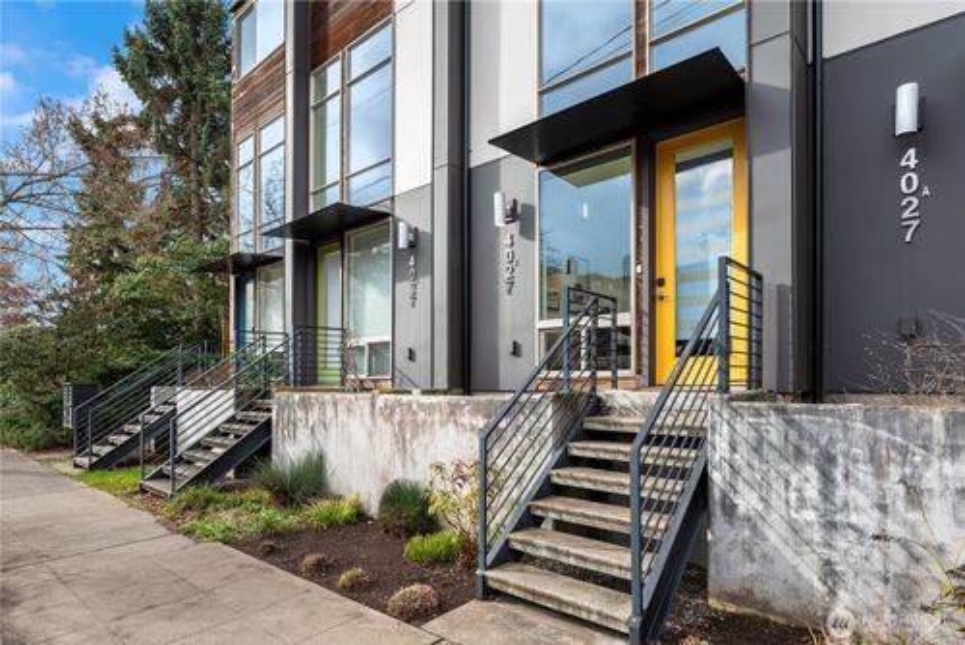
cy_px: 322
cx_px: 482
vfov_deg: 64.6
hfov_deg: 86.9
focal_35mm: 19
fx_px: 510
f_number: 7.1
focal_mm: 19
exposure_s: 1/100
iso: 100
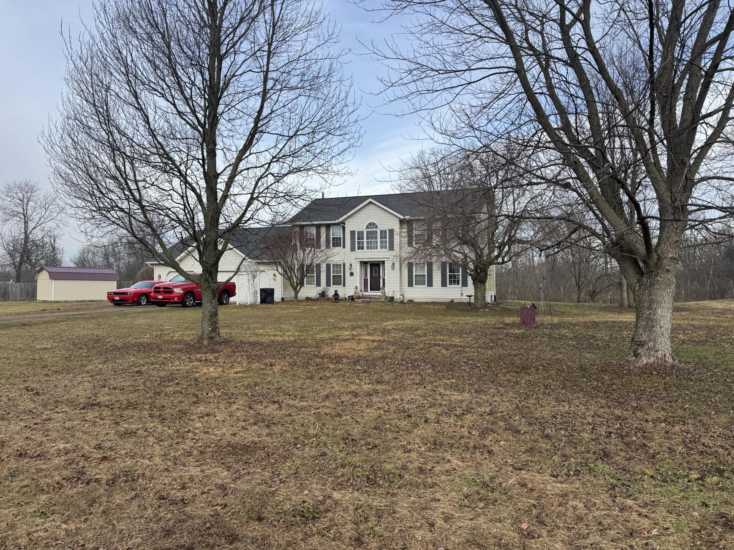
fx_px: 509
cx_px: 367
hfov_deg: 71.6
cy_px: 275
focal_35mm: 24
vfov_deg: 56.8
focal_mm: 6.76
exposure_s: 1/1524
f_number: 1.78
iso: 80
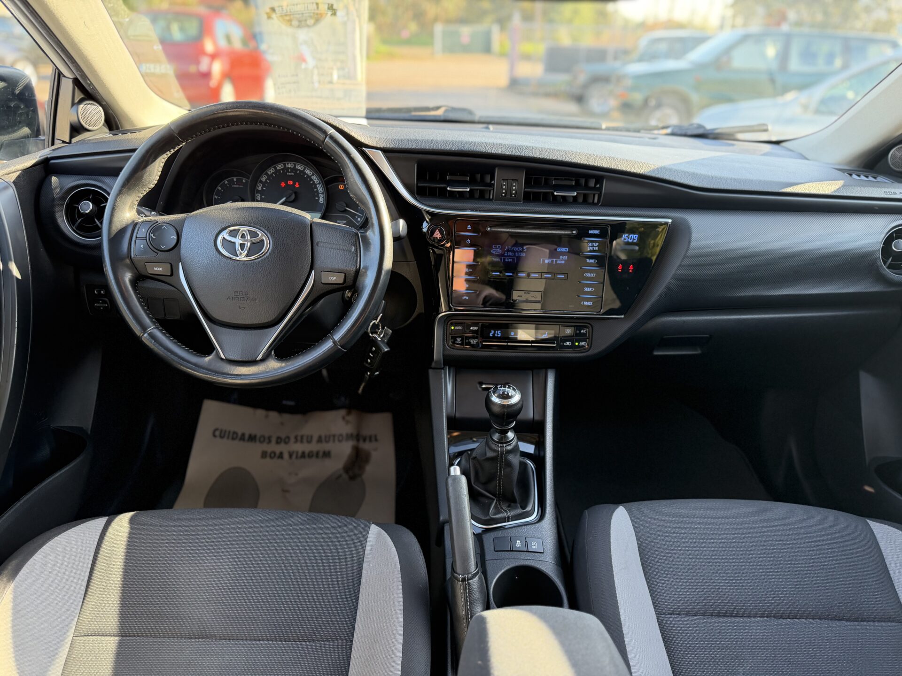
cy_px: 338
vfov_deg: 56.8
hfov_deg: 71.6
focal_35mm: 24
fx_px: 625
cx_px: 451
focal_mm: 6.76
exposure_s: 1/150
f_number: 1.78
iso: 200
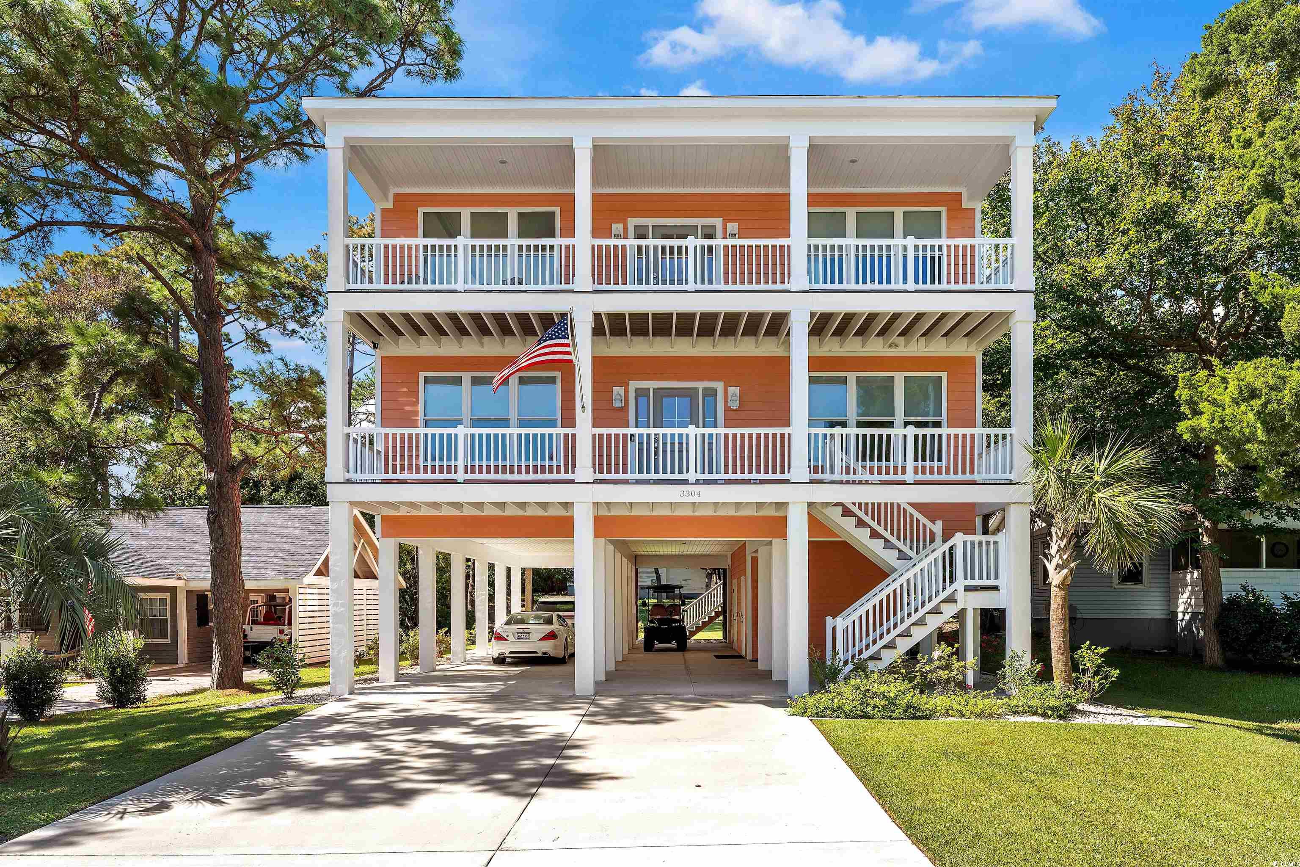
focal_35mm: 22
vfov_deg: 57.4
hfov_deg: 78.8
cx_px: 650
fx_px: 791
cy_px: 434
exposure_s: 1/160
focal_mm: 21.9
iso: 200
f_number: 10
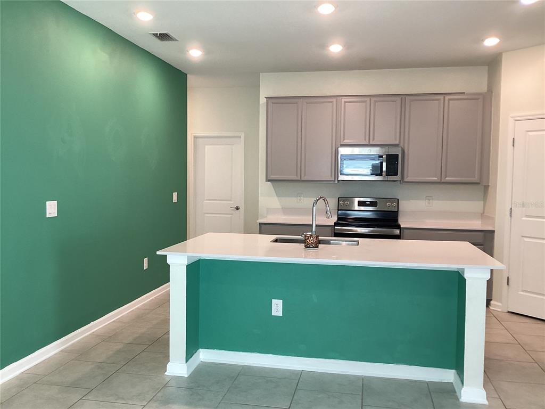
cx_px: 272
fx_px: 488
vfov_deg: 45.4
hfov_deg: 58.4
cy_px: 204
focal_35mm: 31
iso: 100
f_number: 2.4
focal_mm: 3.3
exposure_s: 1/60
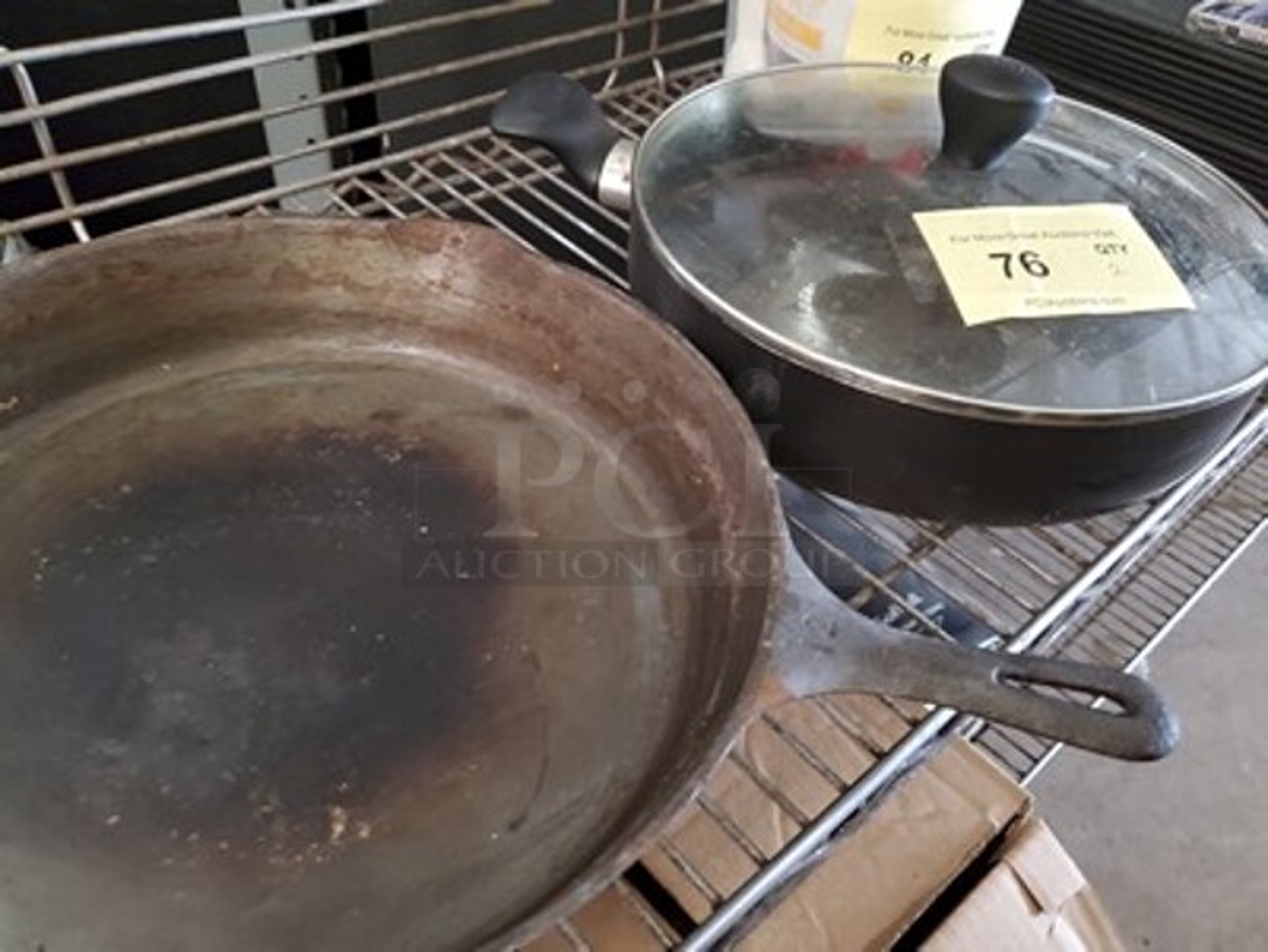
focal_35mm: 26
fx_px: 953
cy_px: 476
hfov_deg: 67.3
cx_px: 634
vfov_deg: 53.1
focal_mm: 4.3
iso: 640
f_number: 1.5
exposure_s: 1/14
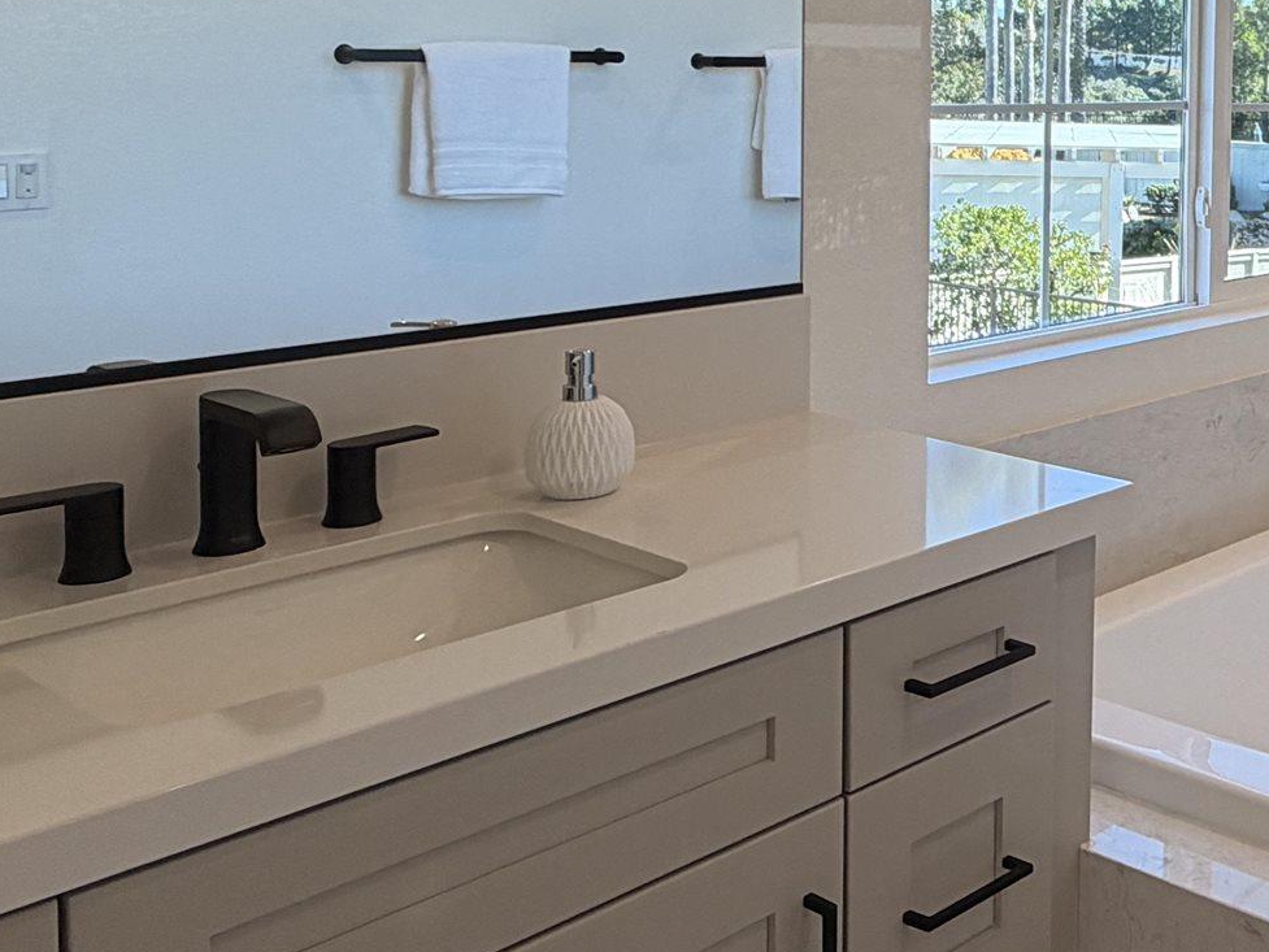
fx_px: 1613
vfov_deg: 31.7
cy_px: 148
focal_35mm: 44
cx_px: 1395
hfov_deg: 36.4
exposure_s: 1/121
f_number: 2.2
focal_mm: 2.22
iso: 64
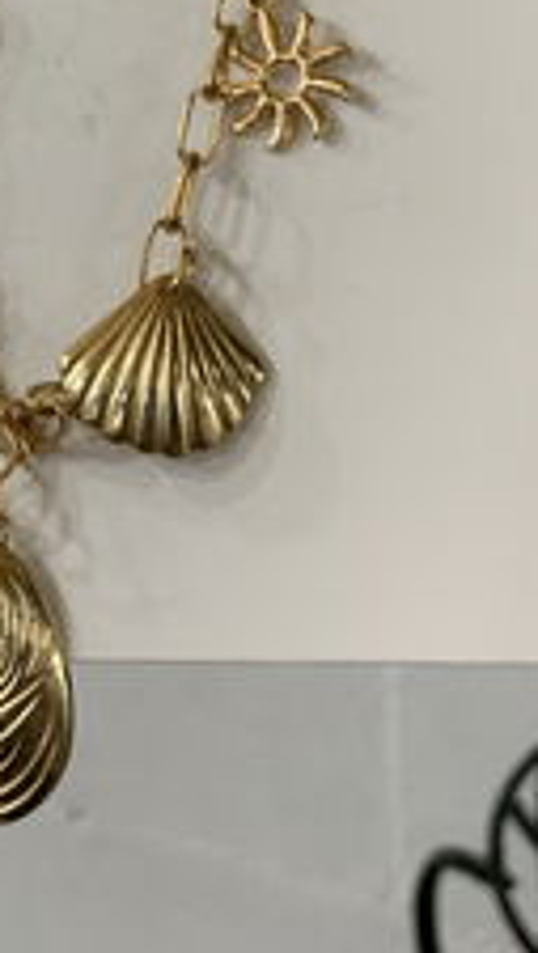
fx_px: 1695
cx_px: 8
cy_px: 57
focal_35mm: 67
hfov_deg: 17.6
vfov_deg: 29.8
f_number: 1.8
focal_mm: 4.25
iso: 80
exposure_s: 1/50
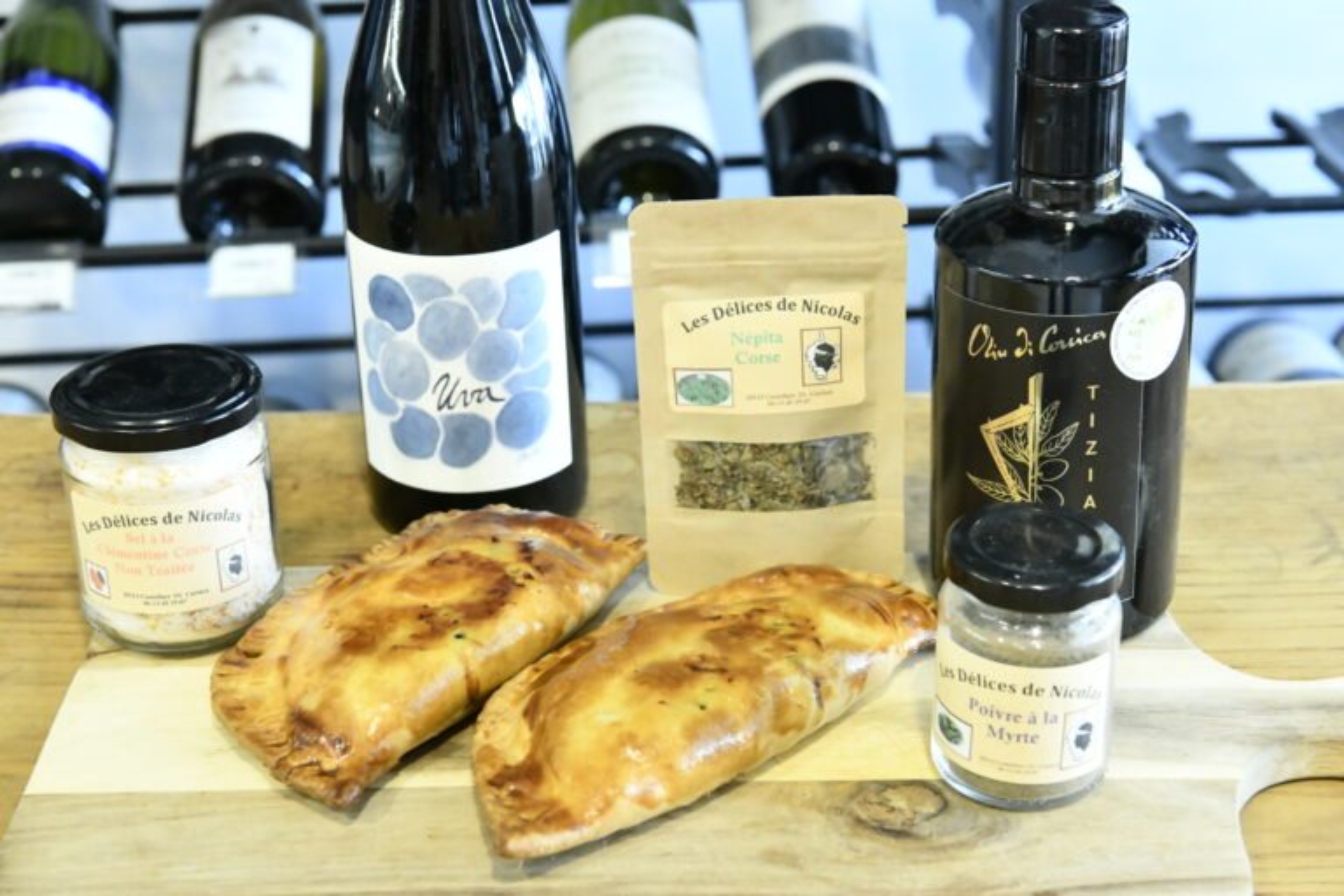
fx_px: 2314
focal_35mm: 62
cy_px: 448
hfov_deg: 32.4
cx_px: 672
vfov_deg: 21.9
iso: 20000
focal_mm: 62
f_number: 9
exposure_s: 1/320
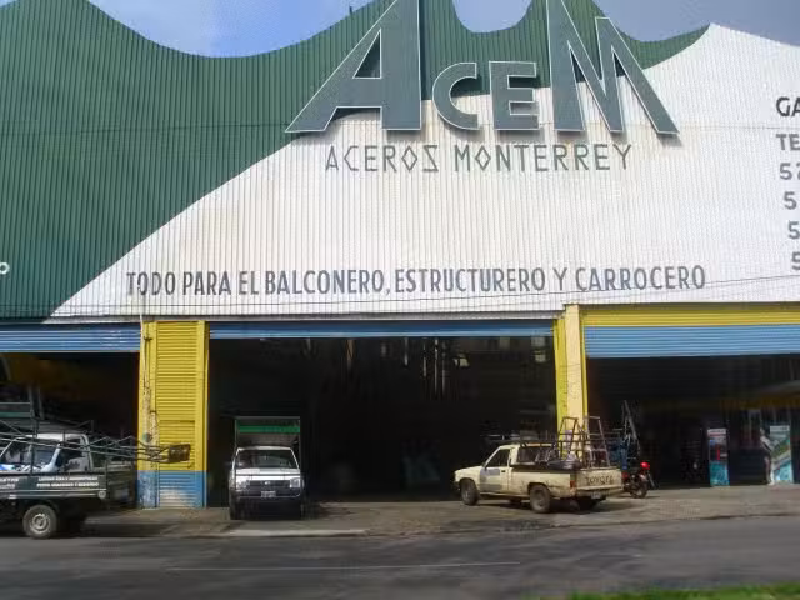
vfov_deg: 40.7
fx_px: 809
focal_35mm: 35
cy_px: 300
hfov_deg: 52.6
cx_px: 400
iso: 50
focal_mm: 6.2
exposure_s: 1/558
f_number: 4.3
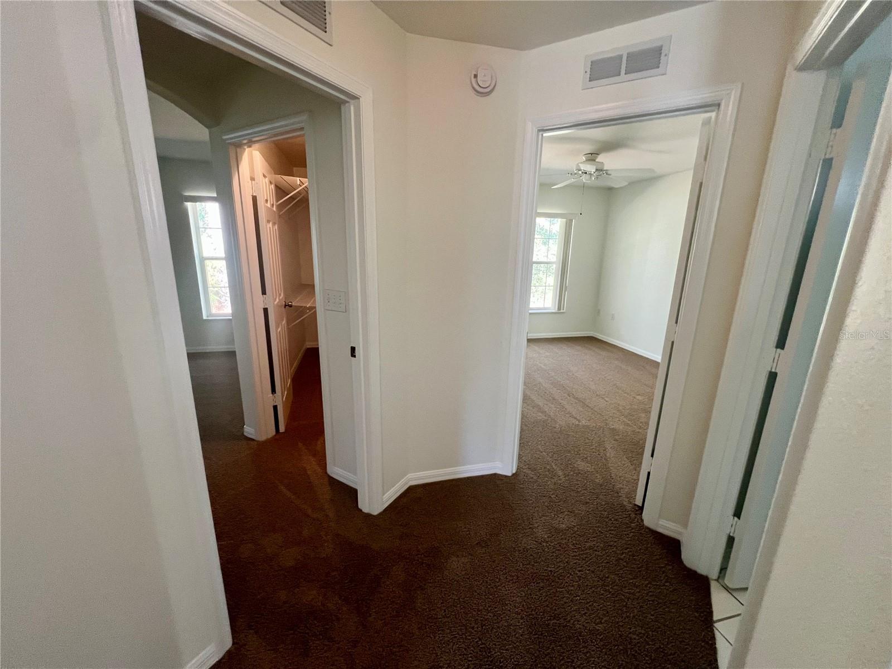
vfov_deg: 89.9
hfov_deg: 106.2
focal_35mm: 13
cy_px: 334
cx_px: 446
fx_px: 335
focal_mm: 1.57
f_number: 1.8
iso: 250
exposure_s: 1/60
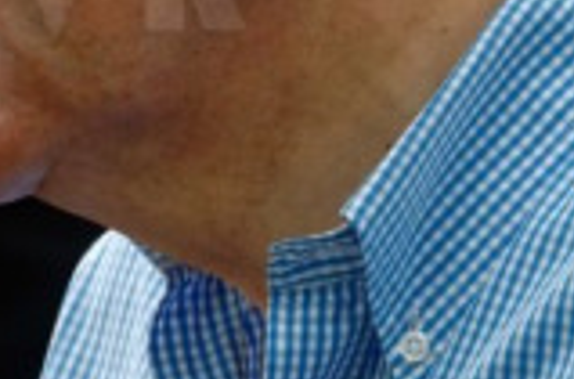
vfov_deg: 0.9
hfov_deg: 1.4
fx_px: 24068
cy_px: 83
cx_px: -217
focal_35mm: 1514
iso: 200
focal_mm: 200
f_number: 5.6
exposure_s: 1/125
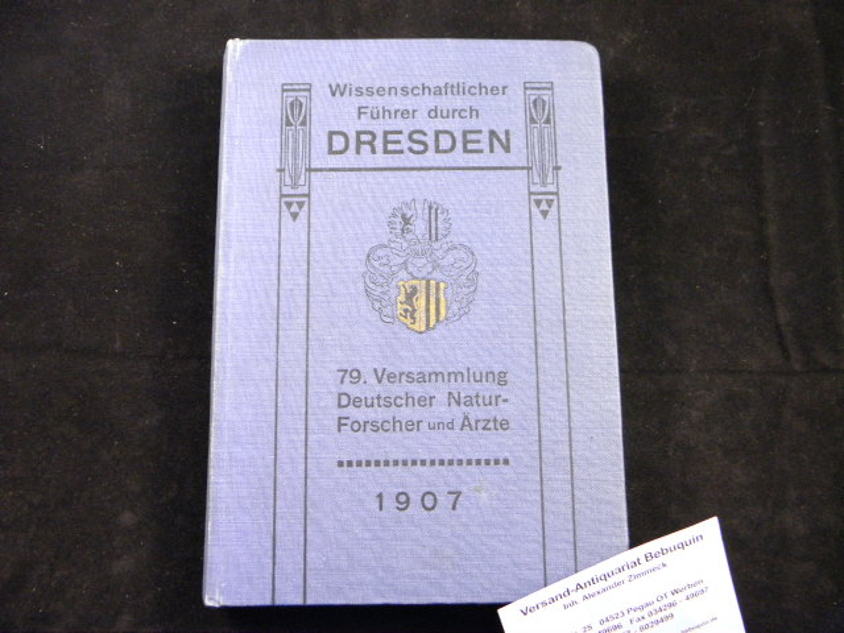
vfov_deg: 36.8
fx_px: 951
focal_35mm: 39
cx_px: 422
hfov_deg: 47.9
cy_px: 316
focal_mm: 7.1
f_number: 3.8
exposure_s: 1/25
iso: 400
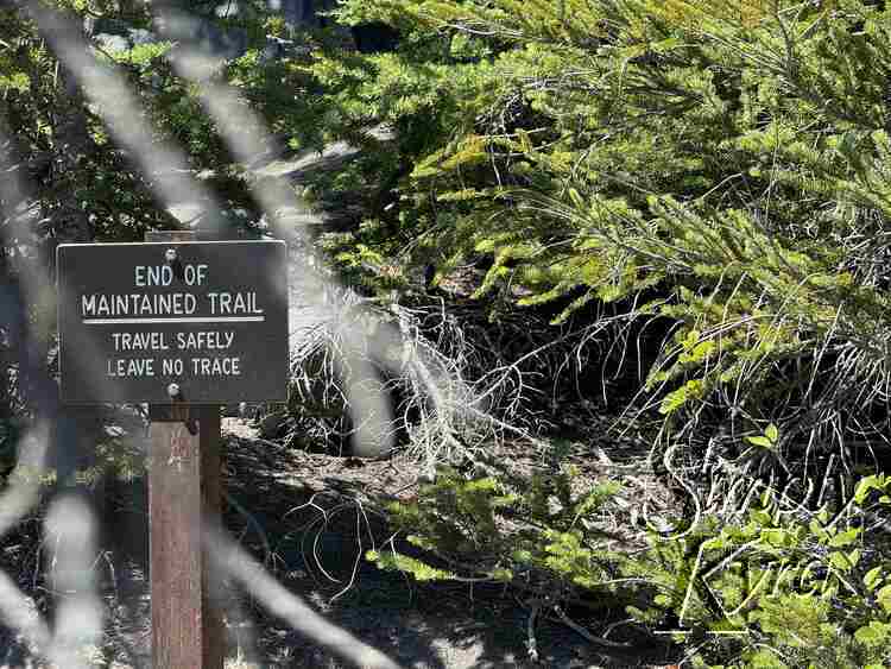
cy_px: 334
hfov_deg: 16.4
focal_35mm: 120
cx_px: 446
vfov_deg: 12.4
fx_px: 3090
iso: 50
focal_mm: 15.66
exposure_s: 1/363
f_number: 2.8
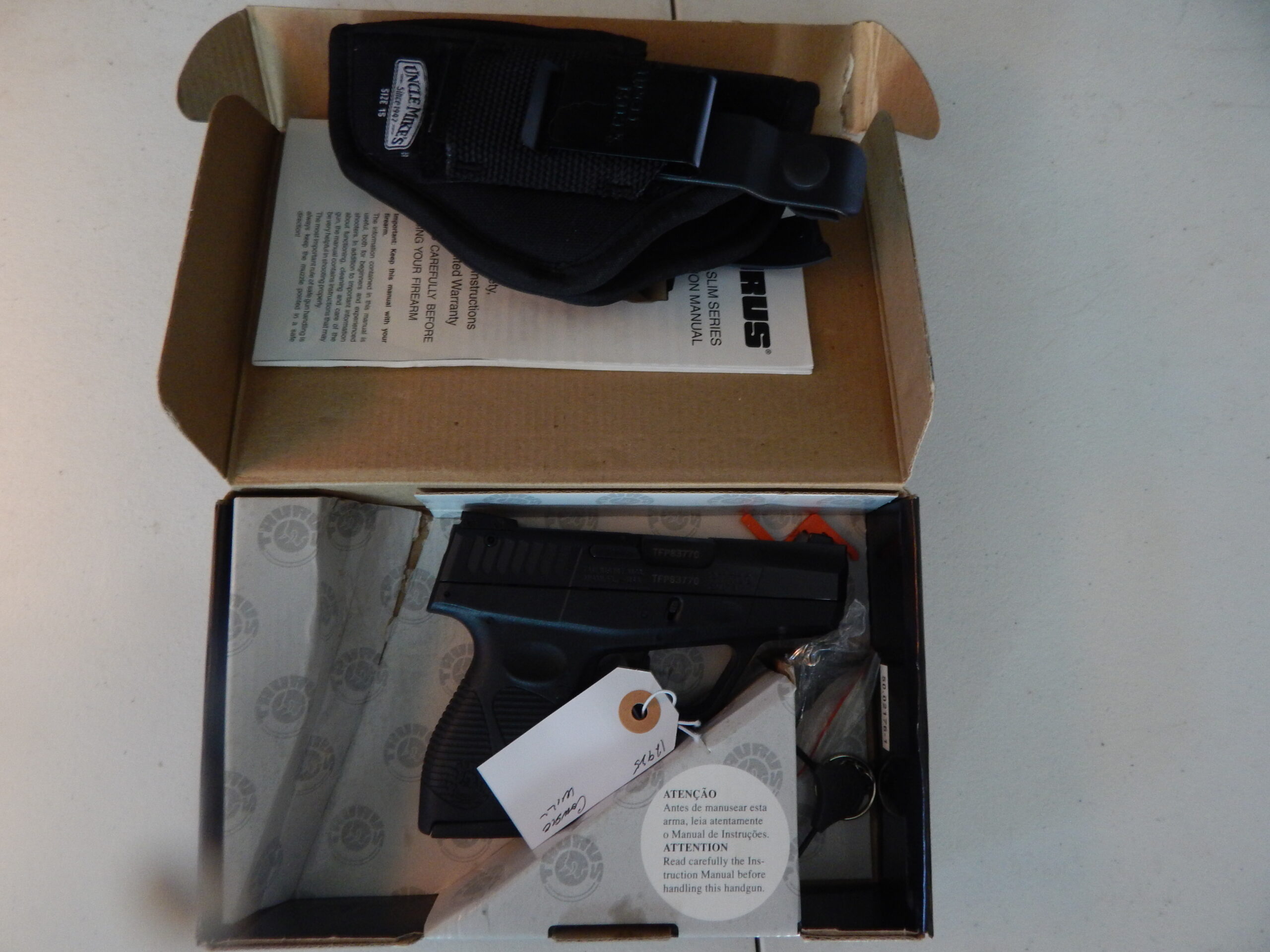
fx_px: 807
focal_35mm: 22
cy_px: 476
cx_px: 635
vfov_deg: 61.1
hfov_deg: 76.4
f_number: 3
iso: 280
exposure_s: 1/30
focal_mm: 4
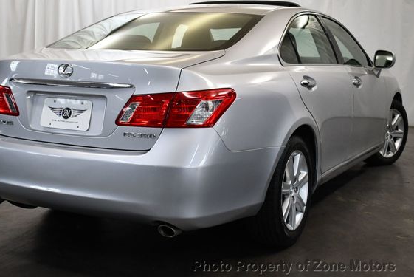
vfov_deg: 23.8
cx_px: 184
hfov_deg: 35.0
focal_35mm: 57
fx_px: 656
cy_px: 122
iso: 800
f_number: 4
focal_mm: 25
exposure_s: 1/200
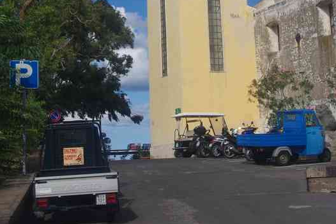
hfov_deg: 26.4
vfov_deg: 17.5
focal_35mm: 77
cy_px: 15
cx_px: 155
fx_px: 716
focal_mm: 26.9
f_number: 11
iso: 200
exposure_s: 1/125
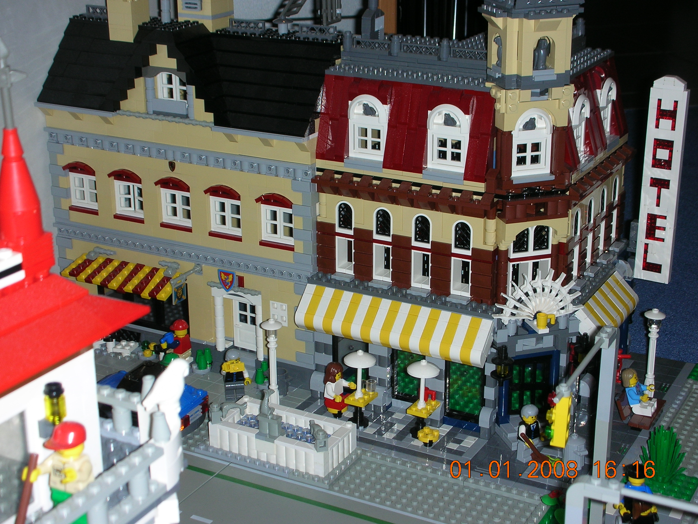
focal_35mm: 61
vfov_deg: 24.0
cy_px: 262
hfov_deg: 31.7
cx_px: 349
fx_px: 1230
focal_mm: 10.1
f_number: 4
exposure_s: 1/120
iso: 50
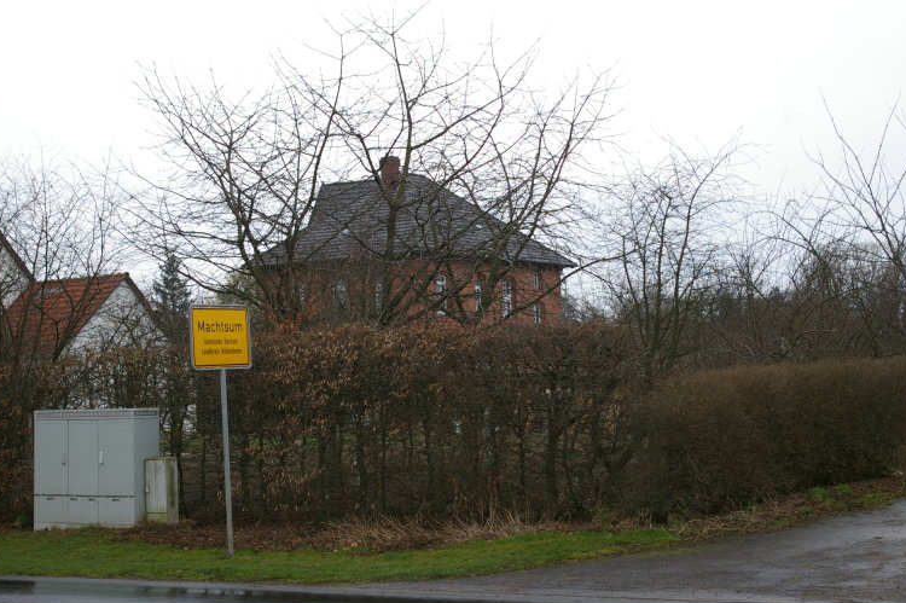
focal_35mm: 64
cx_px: 447
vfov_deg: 21.2
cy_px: 301
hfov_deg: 31.4
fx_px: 1610
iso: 200
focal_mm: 40
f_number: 6.7
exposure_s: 1/180
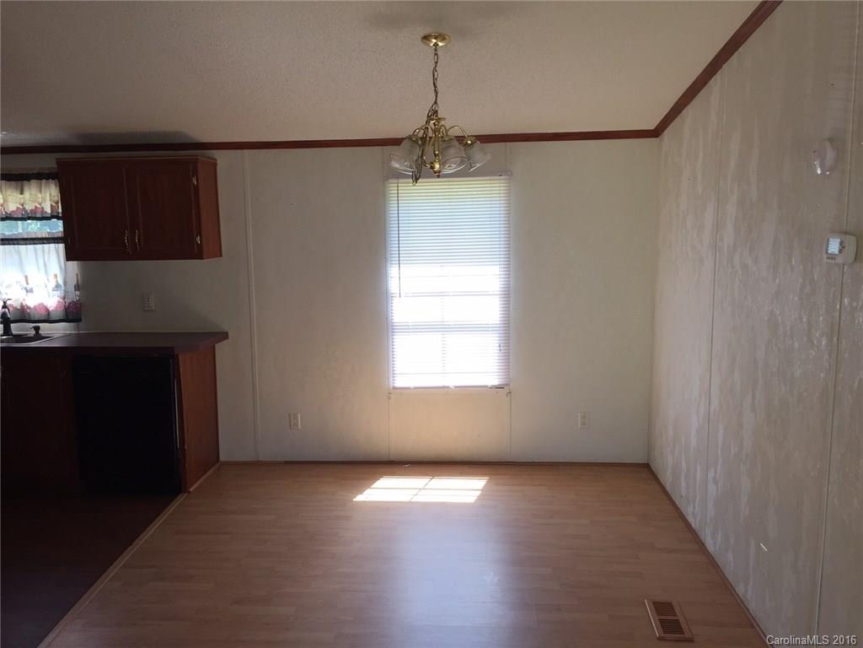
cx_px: 432
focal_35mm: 29
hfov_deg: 61.7
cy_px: 324
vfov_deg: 48.2
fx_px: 723
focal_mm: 4.15
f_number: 2.2
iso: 32
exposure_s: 1/60
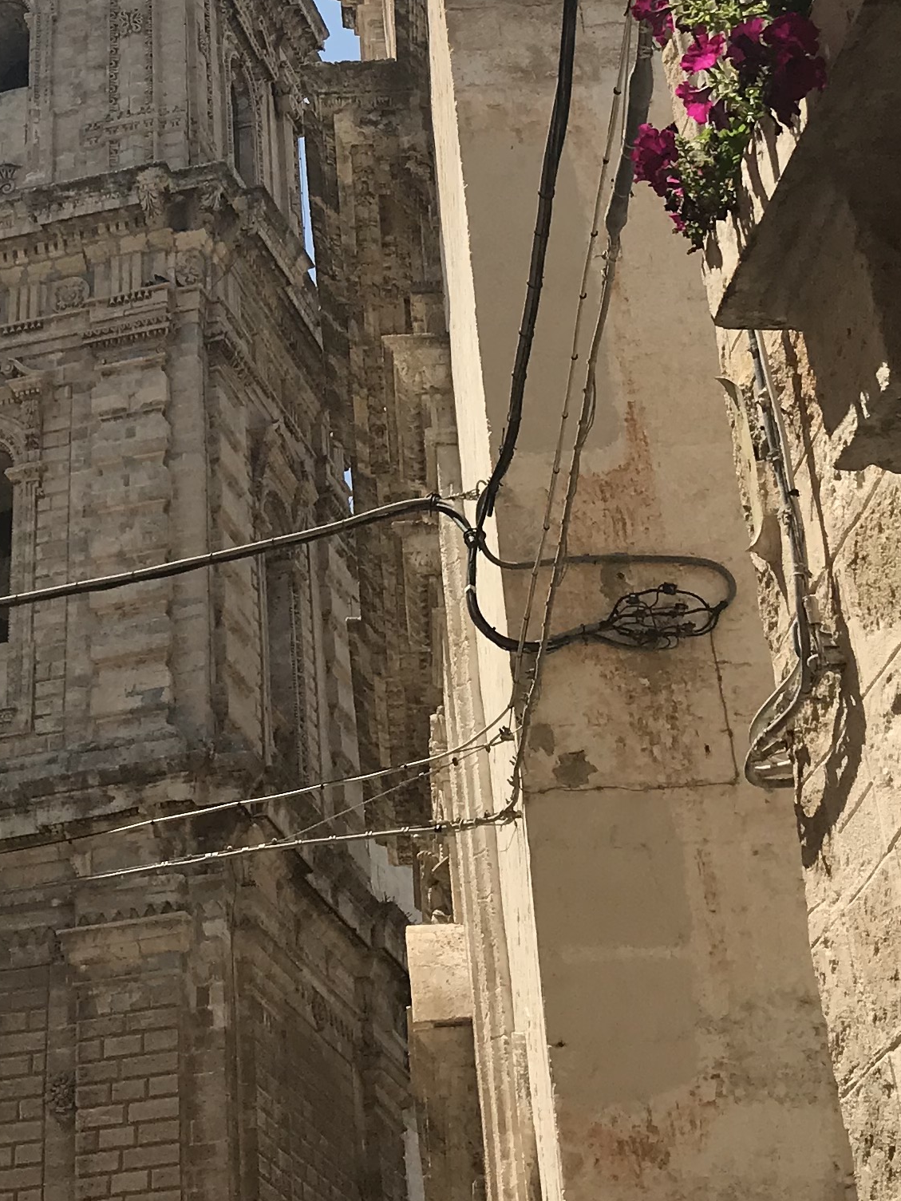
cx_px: 187
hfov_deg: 19.5
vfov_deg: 25.0
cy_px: 72
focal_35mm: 75
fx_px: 2602
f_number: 1.8
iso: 20
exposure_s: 1/3096
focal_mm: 3.99
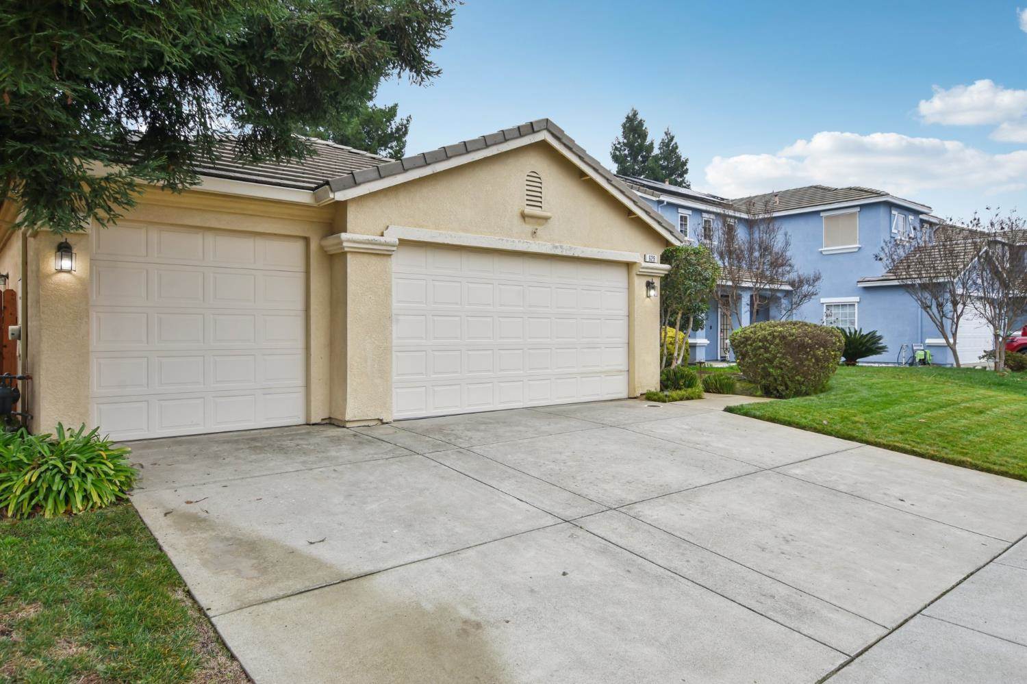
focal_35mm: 22
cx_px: 514
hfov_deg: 77.3
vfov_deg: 56.1
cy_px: 342
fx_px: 642
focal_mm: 15
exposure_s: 1/30
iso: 100
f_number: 8
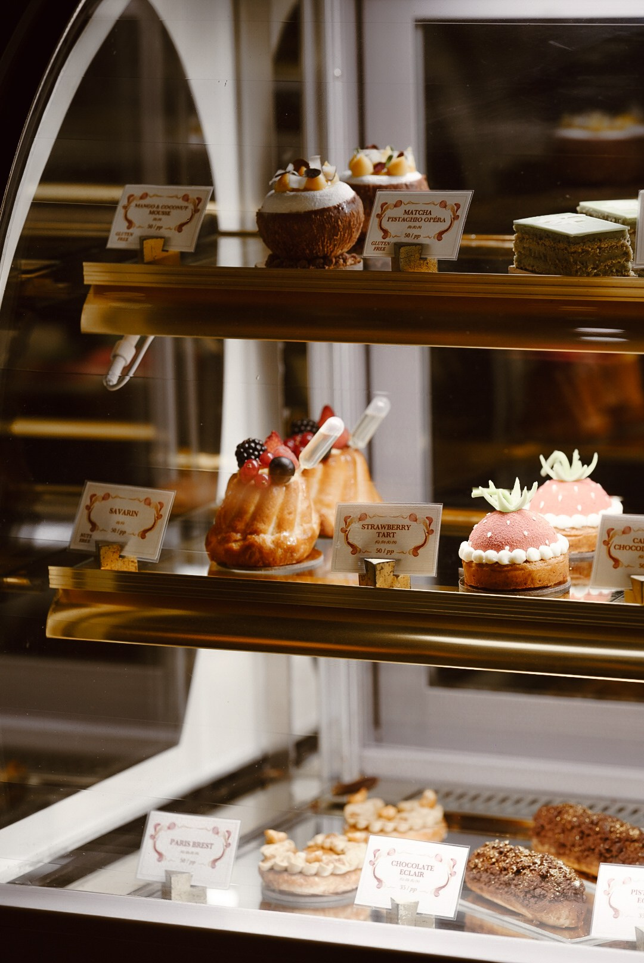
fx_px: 3616
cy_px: 482
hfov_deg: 10.2
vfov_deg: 15.2
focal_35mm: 135
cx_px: 322
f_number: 3.5
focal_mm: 135
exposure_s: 1/125
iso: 400
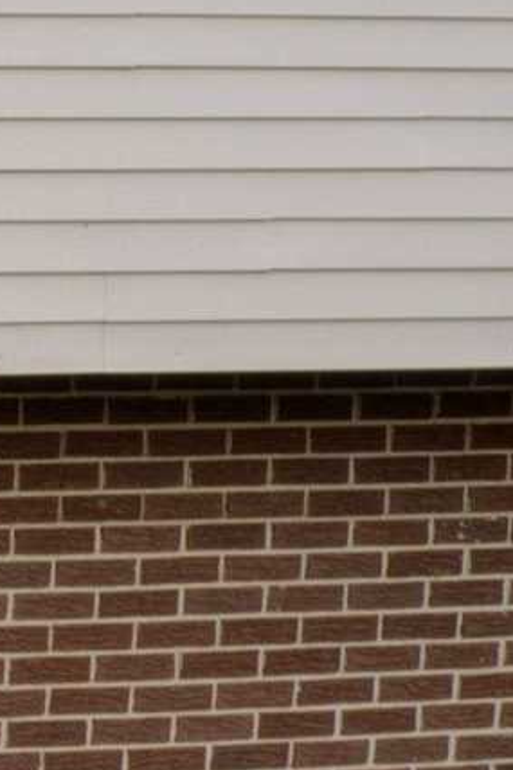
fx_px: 4300
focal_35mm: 201
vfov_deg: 10.2
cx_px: -2129
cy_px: 264
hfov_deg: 5.2
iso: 100
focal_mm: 10.3
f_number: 5.6
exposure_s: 1/20
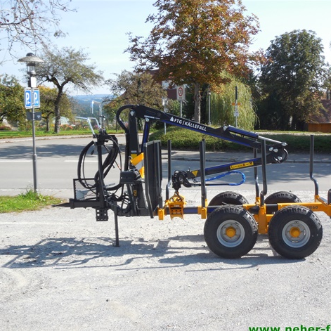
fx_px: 519
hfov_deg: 35.2
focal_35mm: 48
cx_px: 198
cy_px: 168
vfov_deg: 35.4
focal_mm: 7.1
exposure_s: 1/640
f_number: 3.6
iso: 125
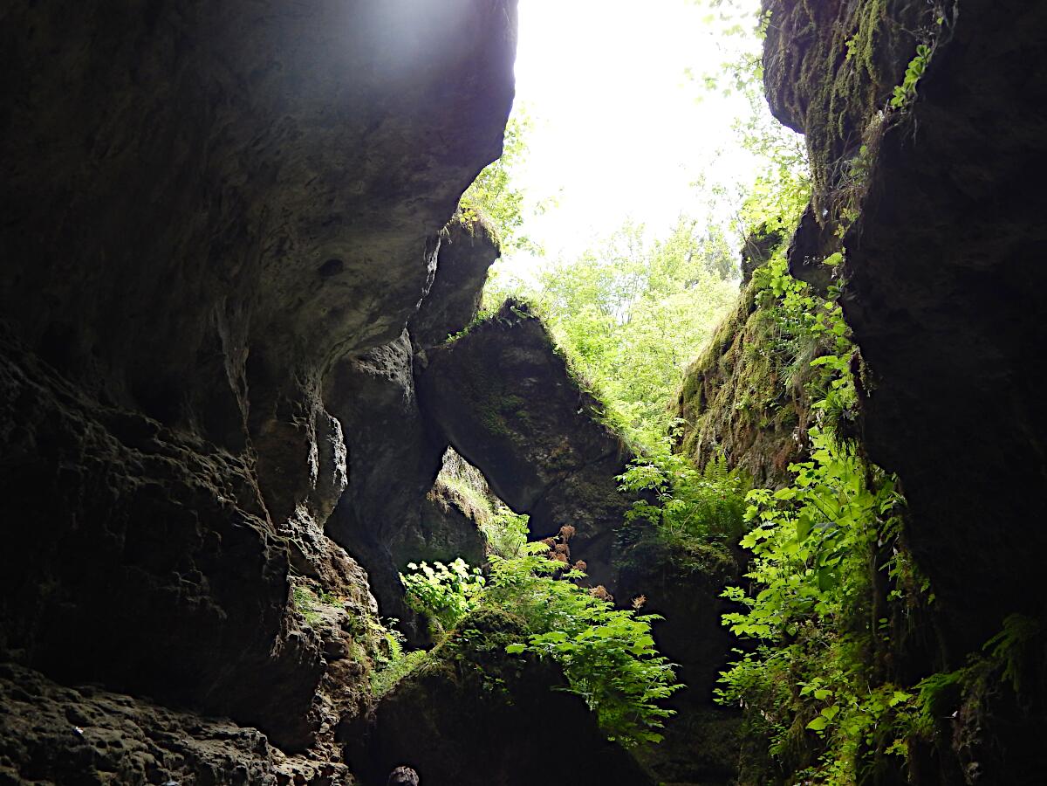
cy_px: 393
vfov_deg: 37.7
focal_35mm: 38
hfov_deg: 49.0
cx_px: 524
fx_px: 1149
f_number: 3.4
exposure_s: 1/100
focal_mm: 6.8
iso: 125
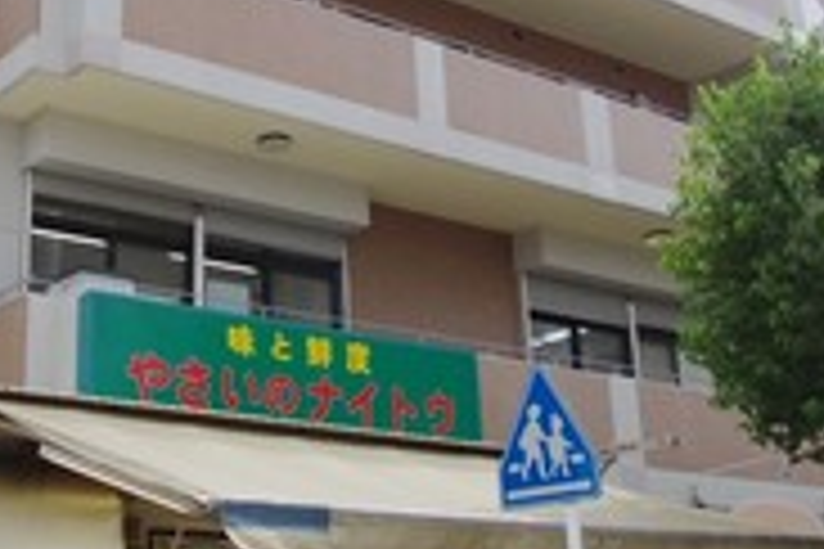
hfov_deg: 35.4
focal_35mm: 56
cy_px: 151
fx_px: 1282
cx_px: 302
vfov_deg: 24.0
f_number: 10
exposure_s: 1/1600
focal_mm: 11.25
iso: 1600
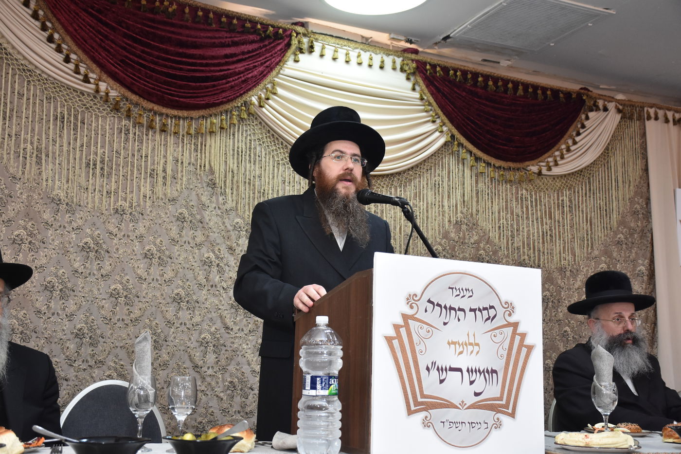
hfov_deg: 41.1
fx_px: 908
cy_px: 227
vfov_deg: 28.1
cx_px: 340
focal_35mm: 48
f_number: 5.6
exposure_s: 1/100
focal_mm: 32
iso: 1250
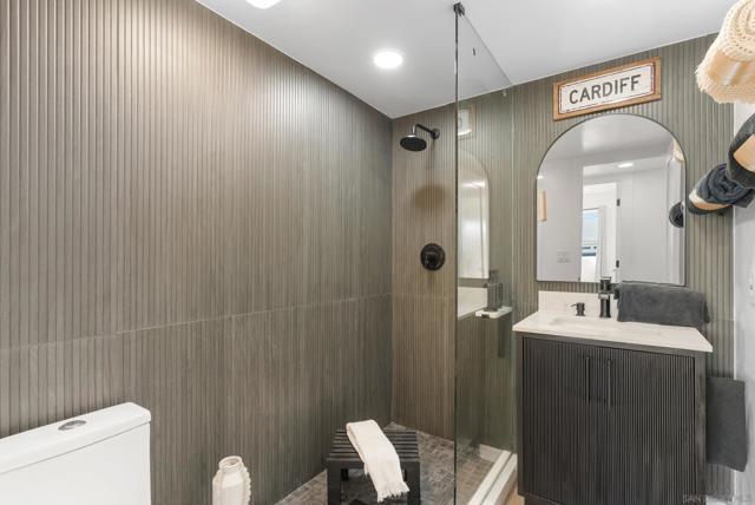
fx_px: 336
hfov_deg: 96.7
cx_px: 378
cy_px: 252
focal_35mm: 16
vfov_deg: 73.9
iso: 500
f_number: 8
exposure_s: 1/3
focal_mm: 16
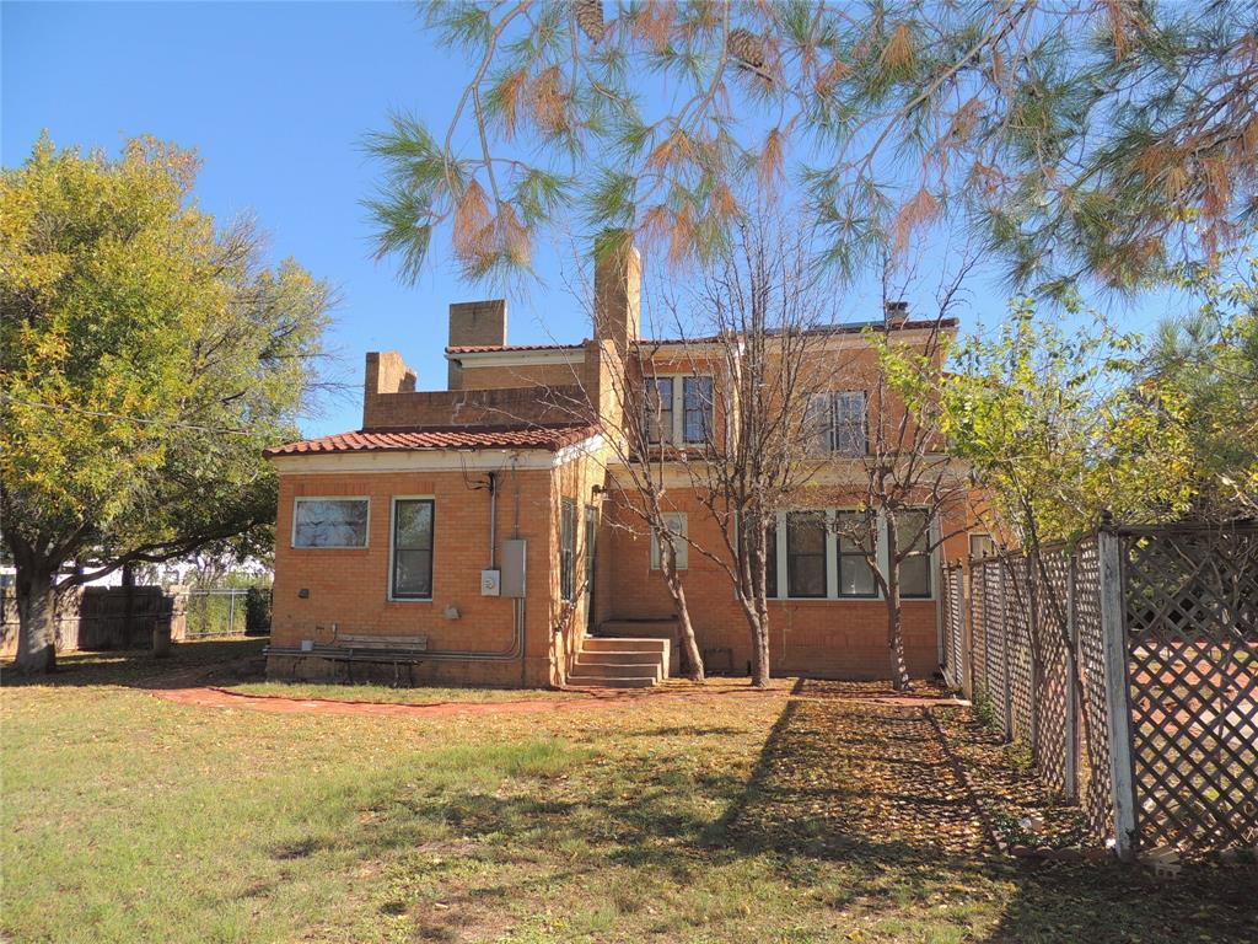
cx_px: 629
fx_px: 872
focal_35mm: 24
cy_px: 472
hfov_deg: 71.6
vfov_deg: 56.8
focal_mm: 4.3
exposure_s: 1/640
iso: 100
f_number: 3
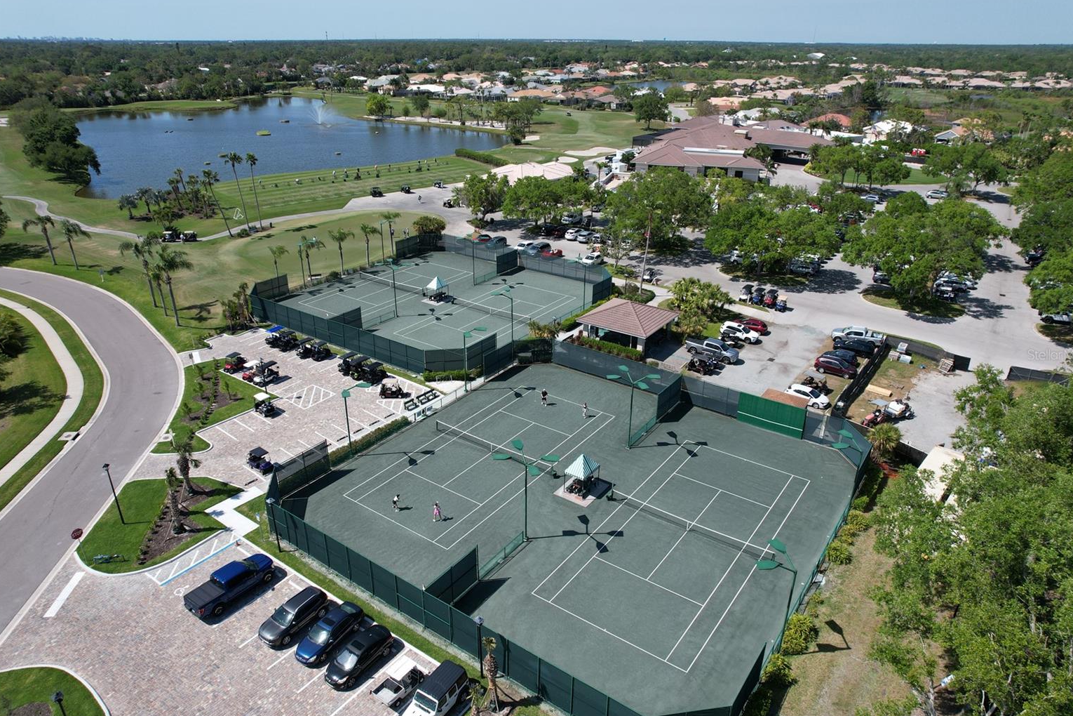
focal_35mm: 23
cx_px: 529
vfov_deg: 55.1
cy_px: 354
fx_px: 685
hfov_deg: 76.1
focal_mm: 8.38
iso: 100
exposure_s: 1/2000
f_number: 2.8
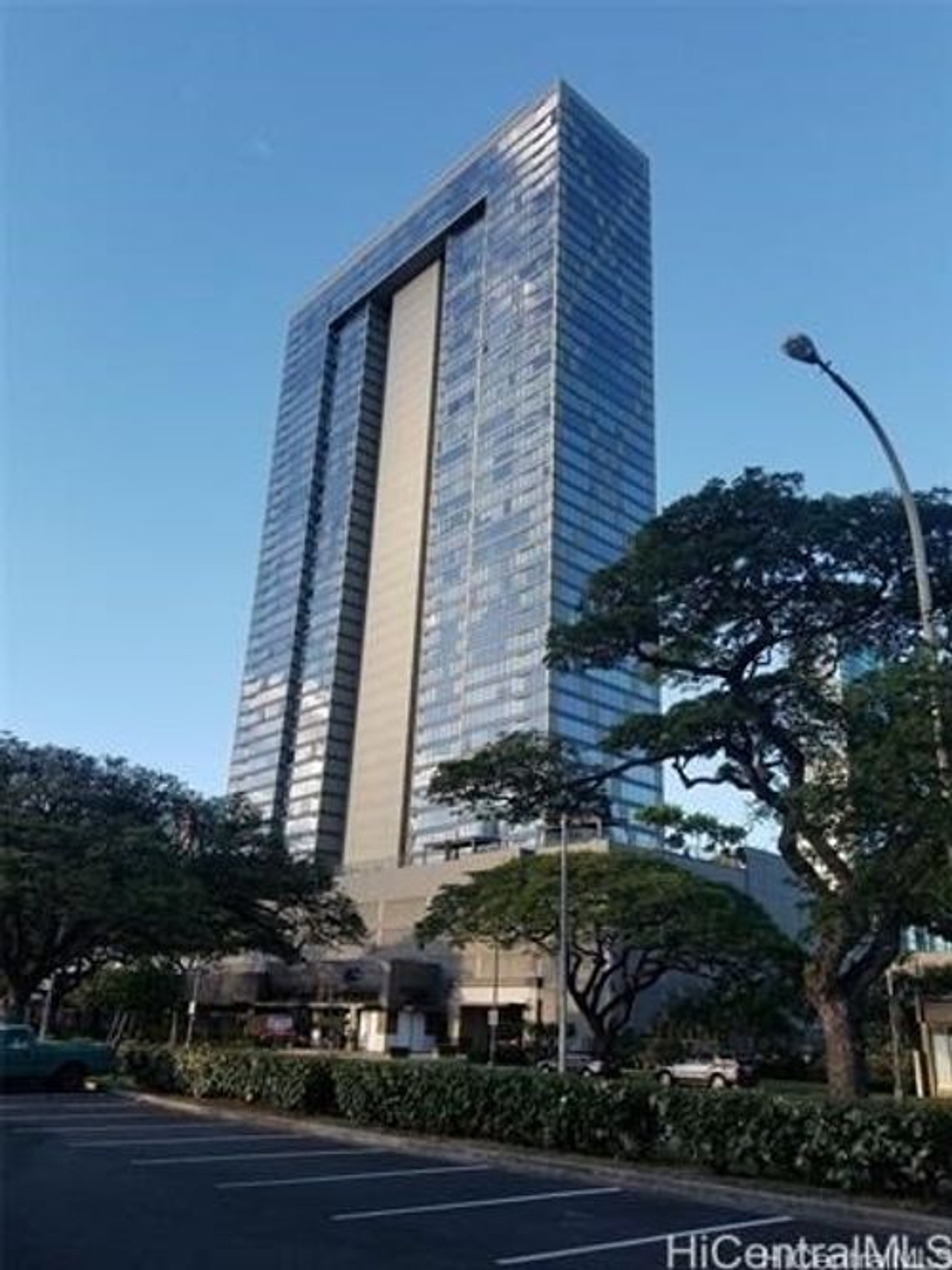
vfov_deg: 67.3
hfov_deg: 53.0
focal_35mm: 26
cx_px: 476
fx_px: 954
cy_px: 635
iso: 50
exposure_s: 1/644
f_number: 1.7
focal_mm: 4.25
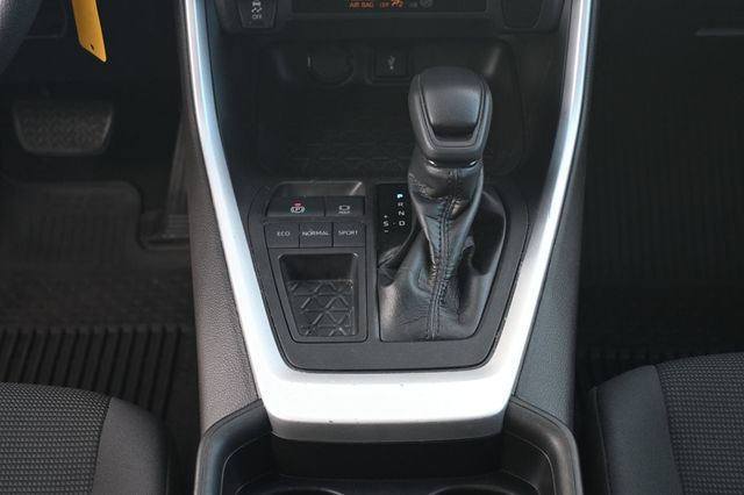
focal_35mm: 51
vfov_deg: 26.5
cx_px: 372
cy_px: 248
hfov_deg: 38.9
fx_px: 1053
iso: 800
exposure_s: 1/125
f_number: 5
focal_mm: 34
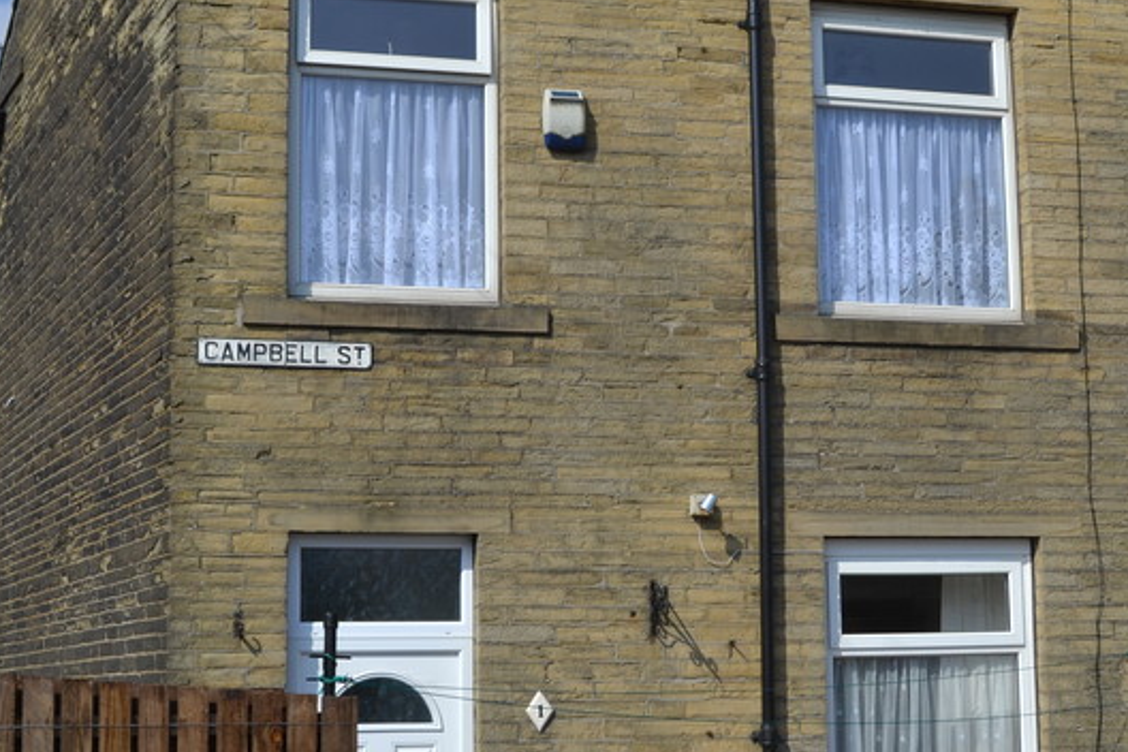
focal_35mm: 64
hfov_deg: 31.4
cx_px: 660
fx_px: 2005
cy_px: 422
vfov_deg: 21.2
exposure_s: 1/320
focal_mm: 22
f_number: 9
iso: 100
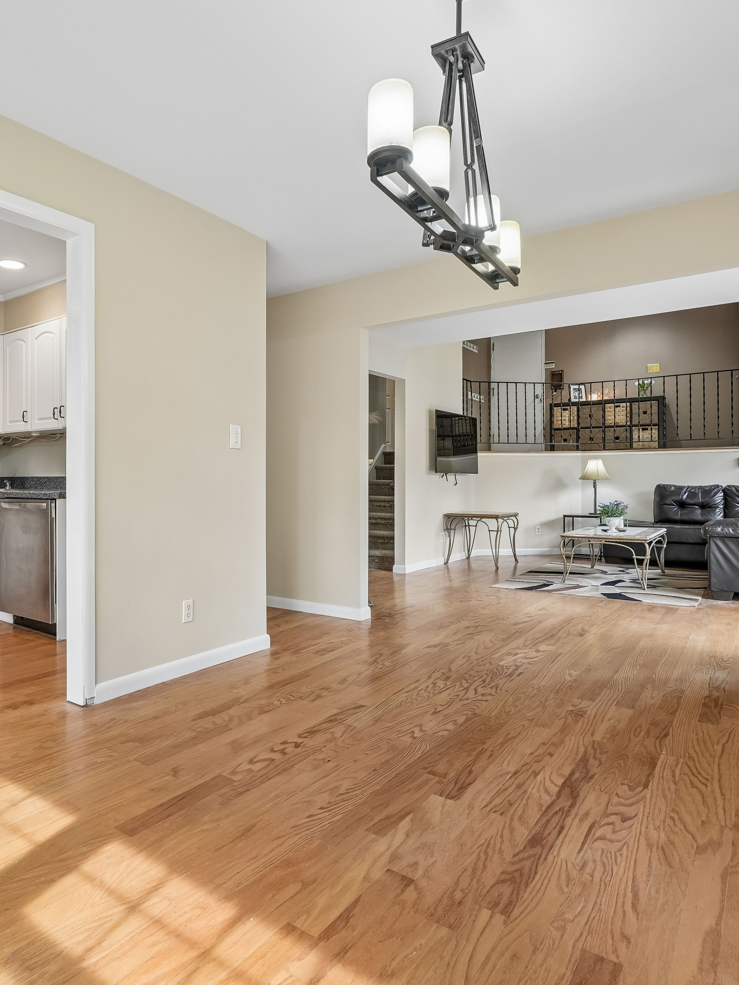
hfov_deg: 61.8
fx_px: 598
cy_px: 501
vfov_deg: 79.0
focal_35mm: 21
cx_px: 243
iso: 400
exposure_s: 1/20
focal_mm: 14
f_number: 8
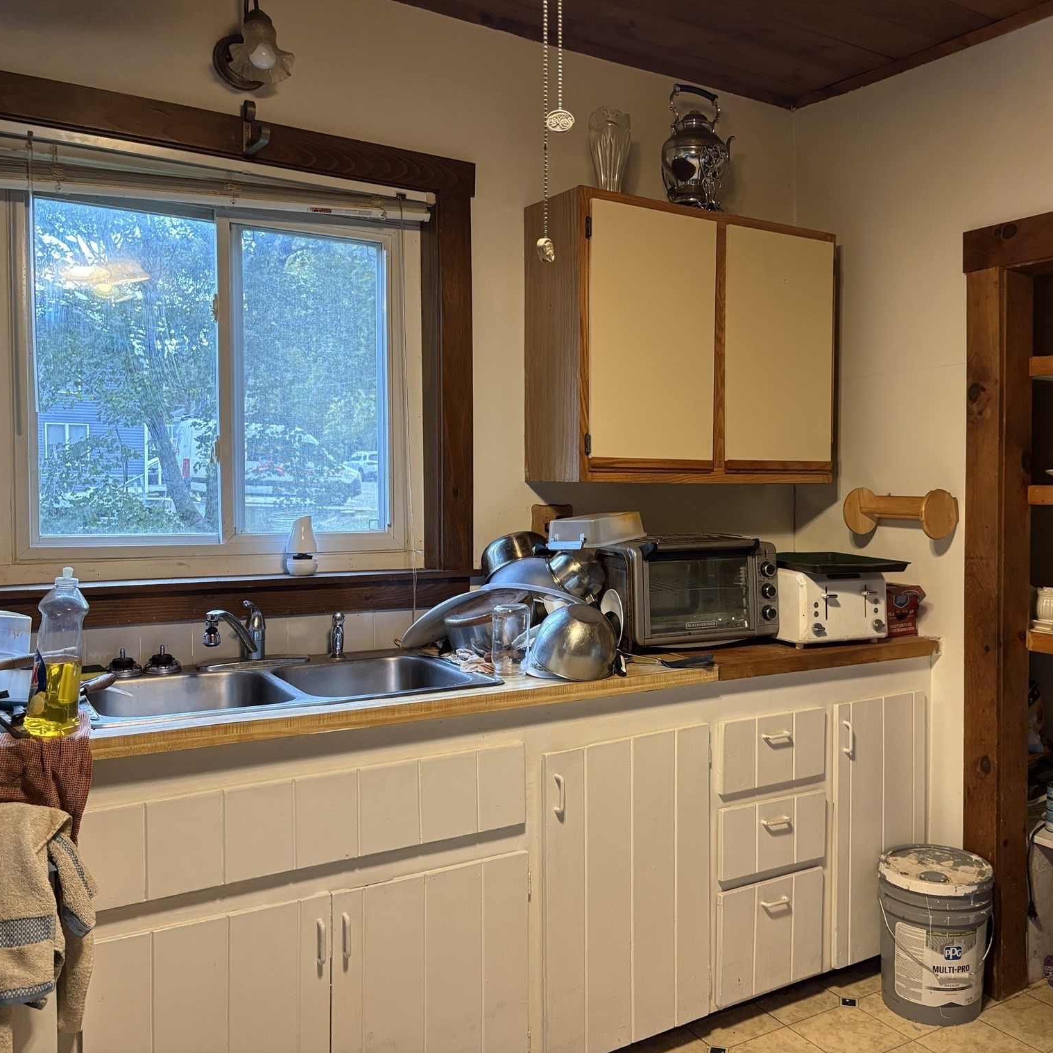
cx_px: 674
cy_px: 522
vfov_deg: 52.5
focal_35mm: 31
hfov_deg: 51.8
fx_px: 1067
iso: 200
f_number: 1.6
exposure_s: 1/60
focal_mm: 5.96
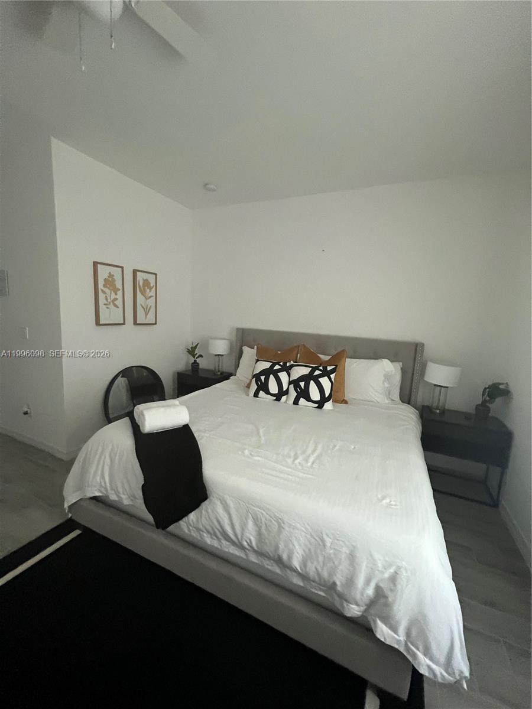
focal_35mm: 13
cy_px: 354
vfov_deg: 106.2
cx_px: 266
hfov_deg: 89.9
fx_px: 266
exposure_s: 1/60
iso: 640
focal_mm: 1.57
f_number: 1.8
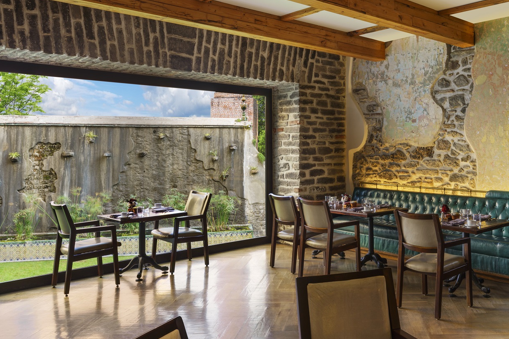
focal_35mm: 34
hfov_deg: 54.1
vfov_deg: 38.8
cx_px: 357
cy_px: 146
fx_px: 481
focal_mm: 21
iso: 100
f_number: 11
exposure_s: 4
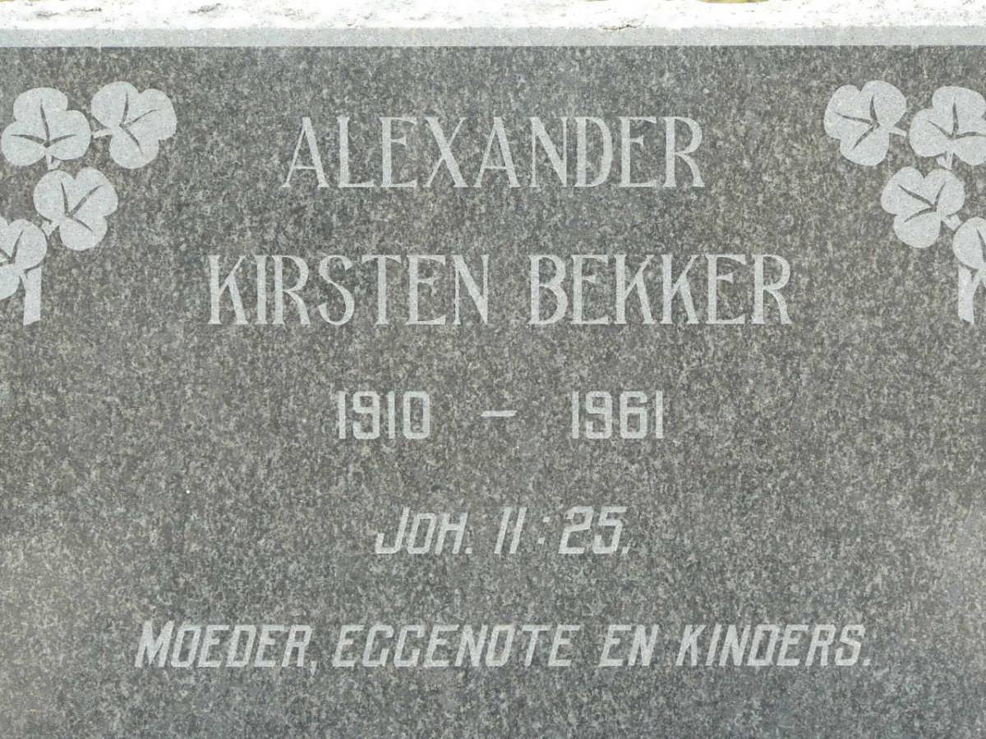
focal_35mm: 205
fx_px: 5839
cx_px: 493
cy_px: 370
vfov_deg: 7.2
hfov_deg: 9.7
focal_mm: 34.2
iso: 100
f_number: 4
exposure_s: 1/80
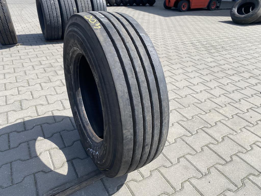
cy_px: 98
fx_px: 196
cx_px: 130
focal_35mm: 26
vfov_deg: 53.1
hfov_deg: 67.3
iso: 32
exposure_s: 1/1961
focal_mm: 4.25
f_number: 1.8
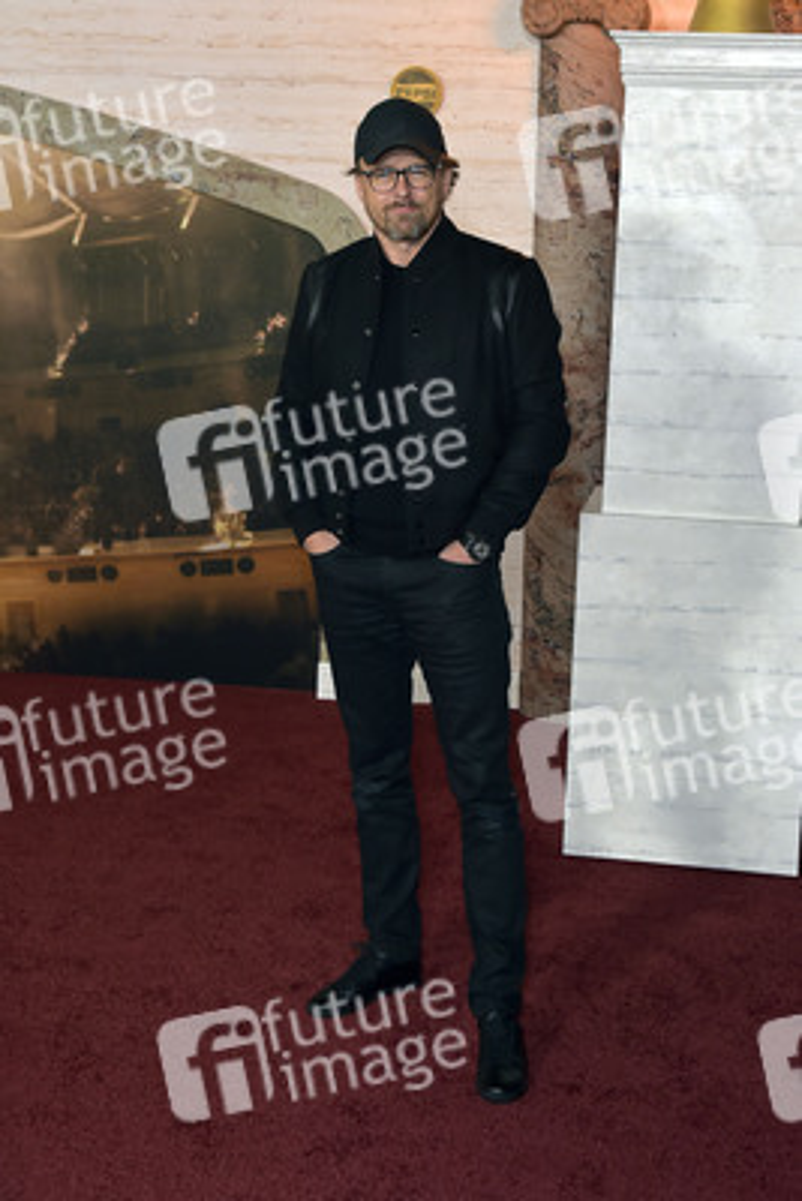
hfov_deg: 29.3
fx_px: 1536
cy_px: 600
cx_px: 401
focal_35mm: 46
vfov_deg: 42.7
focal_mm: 46
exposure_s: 1/250
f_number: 5.6
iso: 1000
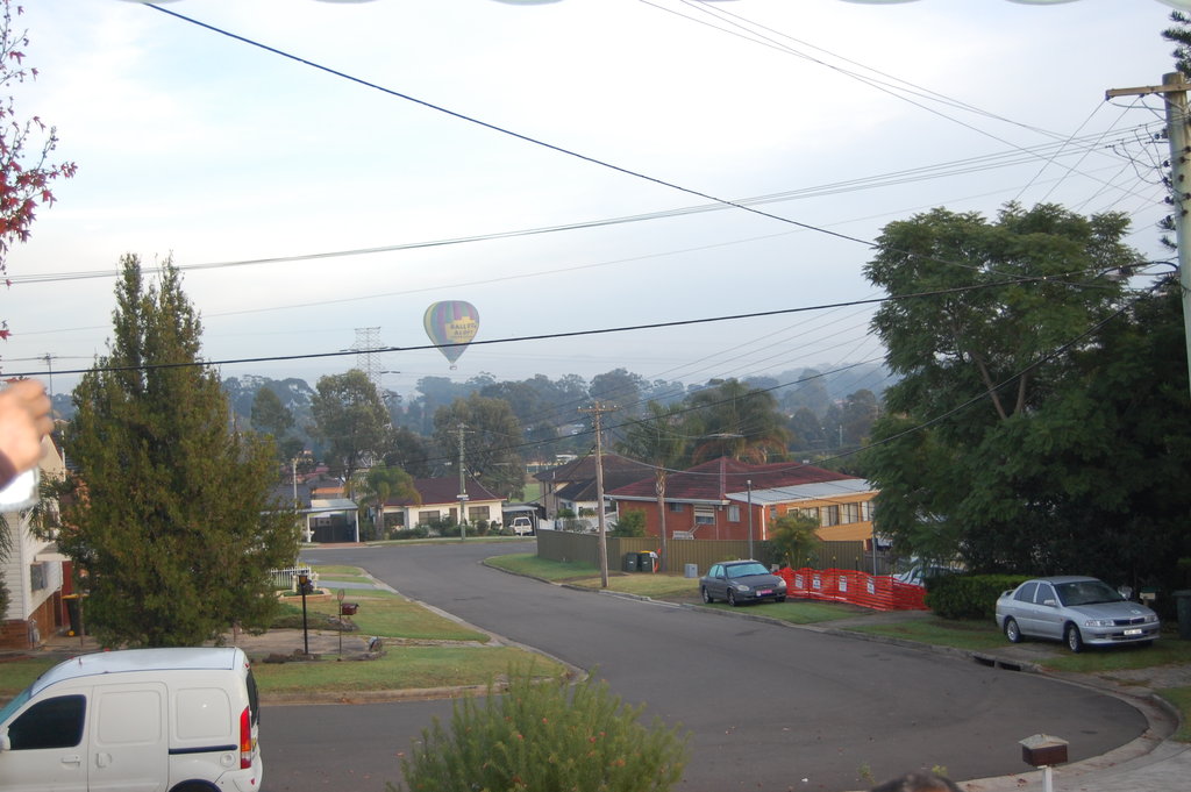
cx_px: 596
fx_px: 1537
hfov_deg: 42.4
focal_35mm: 46
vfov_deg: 28.9
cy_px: 396
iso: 400
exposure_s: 1/250
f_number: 4.5
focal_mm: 31
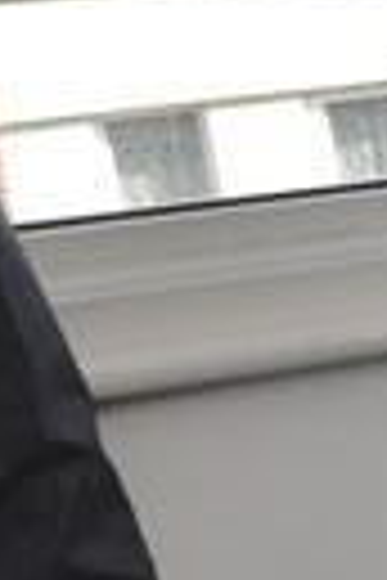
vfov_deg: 15.5
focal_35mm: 131
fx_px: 2112
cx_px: 2146
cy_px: 94
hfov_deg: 5.7
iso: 100
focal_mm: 11
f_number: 5
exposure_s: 1/200
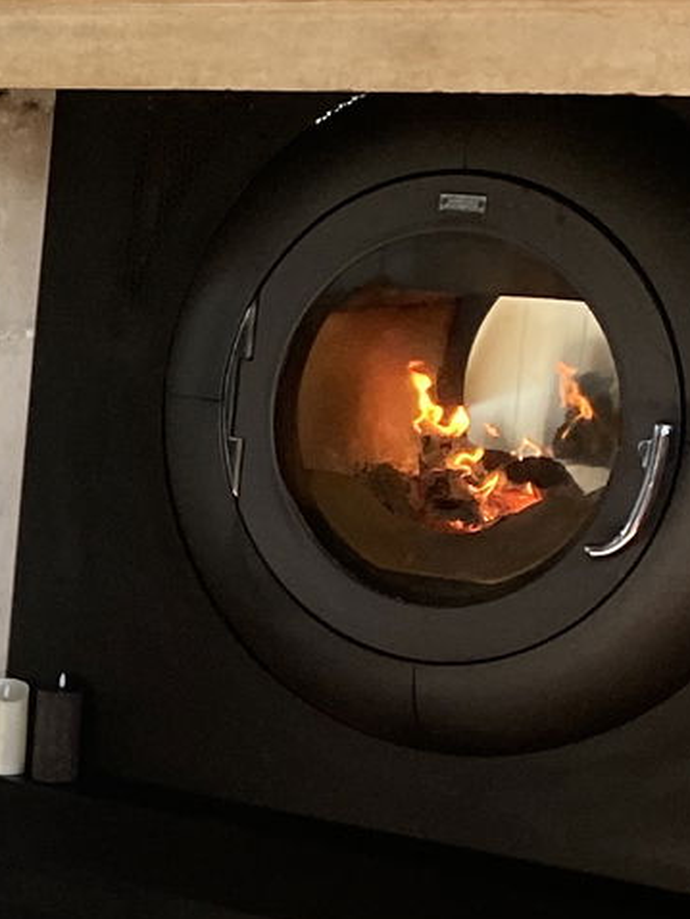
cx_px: -790
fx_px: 3080
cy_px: 797
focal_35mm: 116
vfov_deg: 16.8
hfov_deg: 11.3
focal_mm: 4.25
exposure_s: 1/121
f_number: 1.8
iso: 100
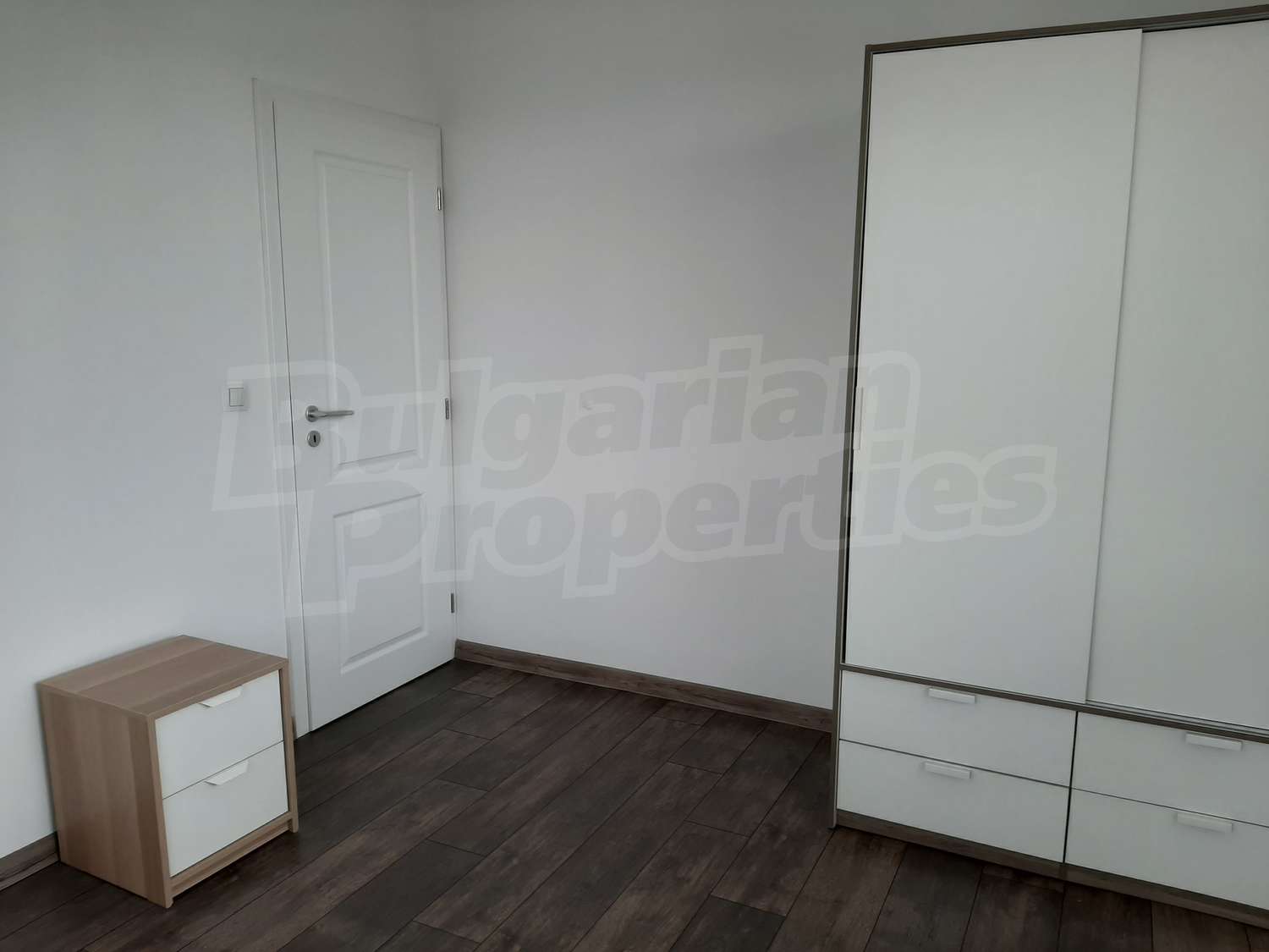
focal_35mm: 26
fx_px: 953
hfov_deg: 67.3
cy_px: 476
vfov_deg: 53.1
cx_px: 634
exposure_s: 1/100
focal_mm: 3.93
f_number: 1.7
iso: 40
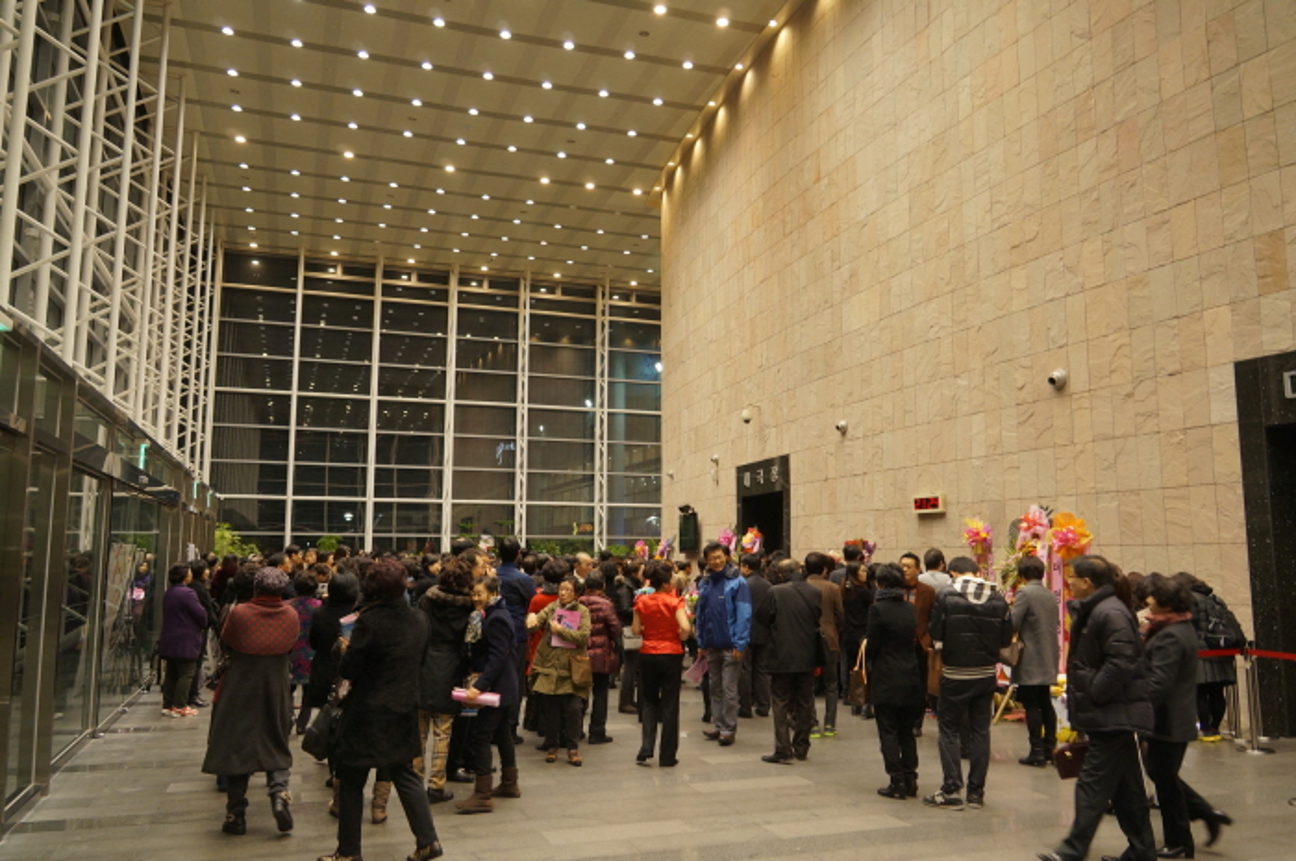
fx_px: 971
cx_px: 648
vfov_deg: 47.8
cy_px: 430
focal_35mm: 27
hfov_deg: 67.4
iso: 500
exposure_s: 1/60
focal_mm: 18
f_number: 4
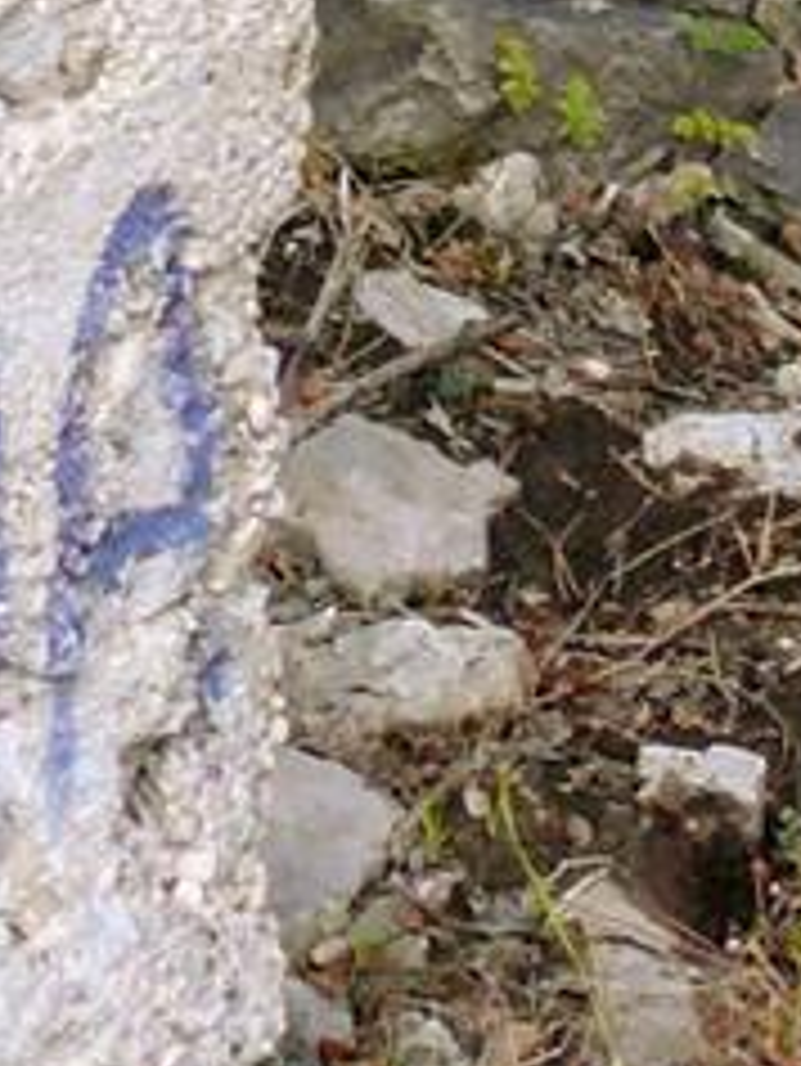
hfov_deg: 6.1
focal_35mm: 241
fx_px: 7429
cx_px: 945
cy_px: -886
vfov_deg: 7.9
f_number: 2.8
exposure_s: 1/30
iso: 160
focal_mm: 7.4
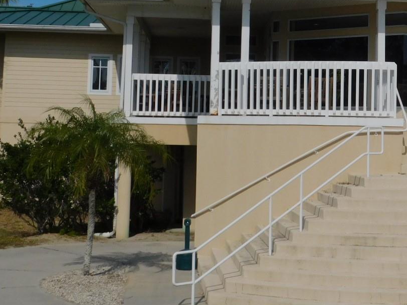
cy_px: 63
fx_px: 929
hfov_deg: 24.1
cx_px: 361
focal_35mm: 79
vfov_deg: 18.5
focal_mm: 7.1
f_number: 7.2
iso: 125
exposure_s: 1/1250
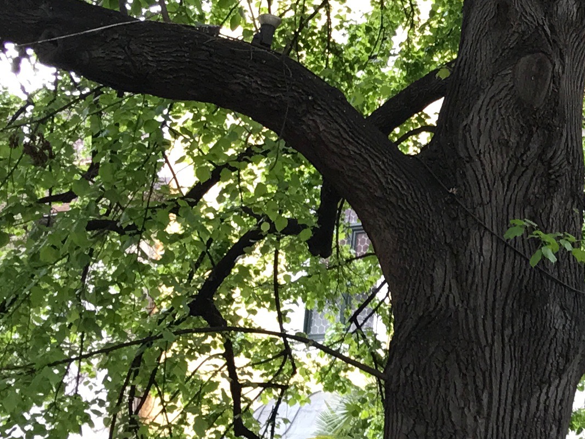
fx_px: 1792
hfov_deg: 17.5
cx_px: 738
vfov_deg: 13.9
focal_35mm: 106
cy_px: 108
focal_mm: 3.99
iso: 32
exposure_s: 1/100
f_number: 1.8
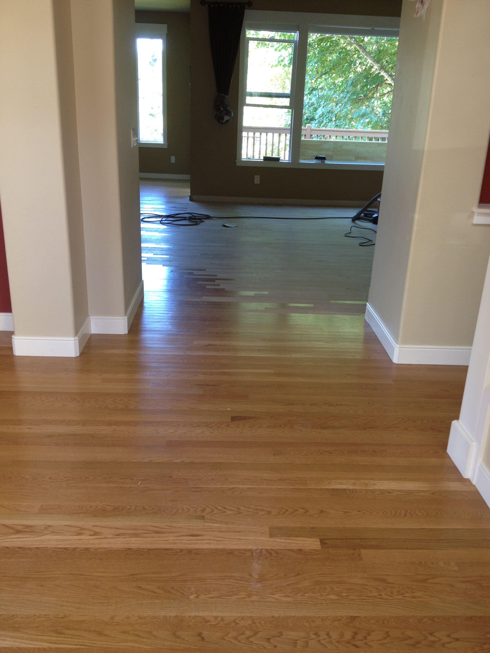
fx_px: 661
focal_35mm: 35
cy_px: 326
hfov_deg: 40.7
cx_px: 245
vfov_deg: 52.6
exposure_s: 1/20
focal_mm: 4.28
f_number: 2.4
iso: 80
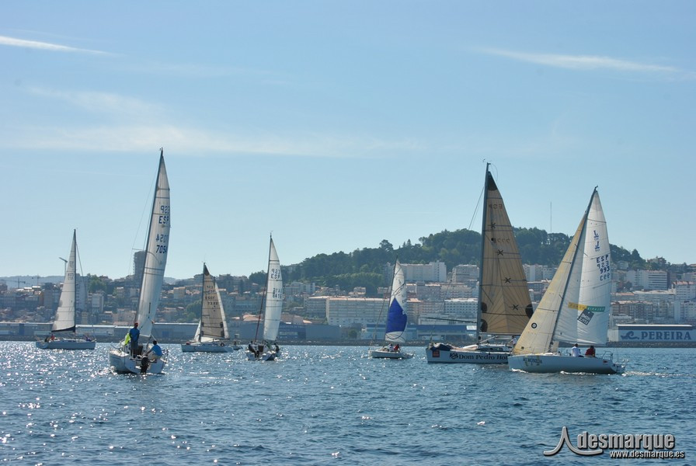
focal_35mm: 82
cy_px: 233
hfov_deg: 24.6
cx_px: 348
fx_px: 1597
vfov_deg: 16.6
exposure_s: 1/320
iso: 100
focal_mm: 55
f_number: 9
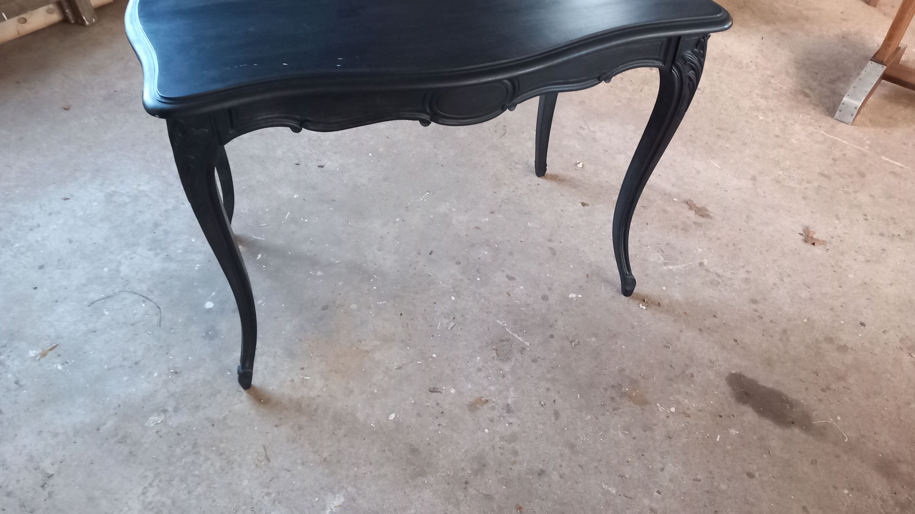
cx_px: 454
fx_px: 728
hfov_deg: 64.3
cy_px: 190
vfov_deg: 38.7
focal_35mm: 30
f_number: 1.8
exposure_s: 1/25
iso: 400
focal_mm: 4
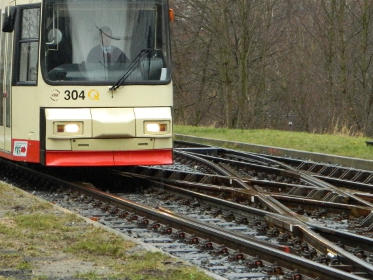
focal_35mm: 185
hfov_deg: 10.7
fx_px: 1994
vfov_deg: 8.0
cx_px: 84
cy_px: 33
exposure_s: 1/320
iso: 400
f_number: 4.5
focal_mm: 18.6
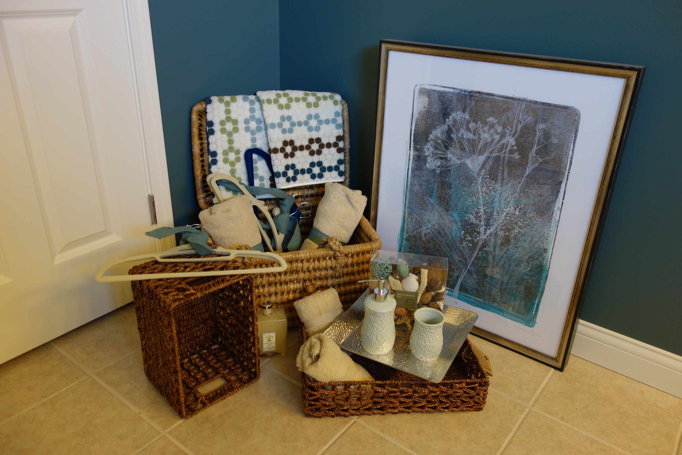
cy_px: 228
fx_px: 530
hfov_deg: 65.5
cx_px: 341
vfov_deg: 46.4
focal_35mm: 28
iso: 160
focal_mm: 10.4
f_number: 1.8
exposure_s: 1/30
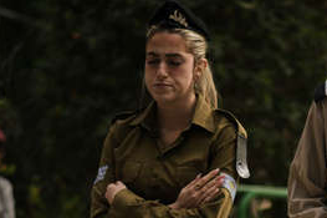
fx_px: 1770
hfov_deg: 10.5
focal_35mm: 195
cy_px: 324
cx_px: 265
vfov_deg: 6.9
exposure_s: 1/5000
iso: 100
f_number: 1.4
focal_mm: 50
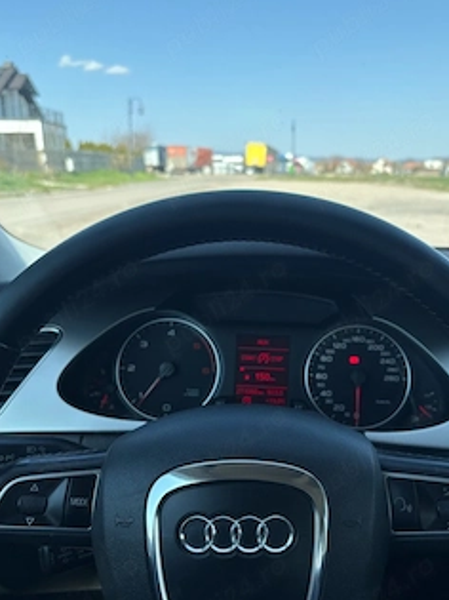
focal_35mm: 33
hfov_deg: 42.8
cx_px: 263
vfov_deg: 55.3
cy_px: 330
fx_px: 571
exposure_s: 1/945
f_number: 1.6
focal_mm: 5.96
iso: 50
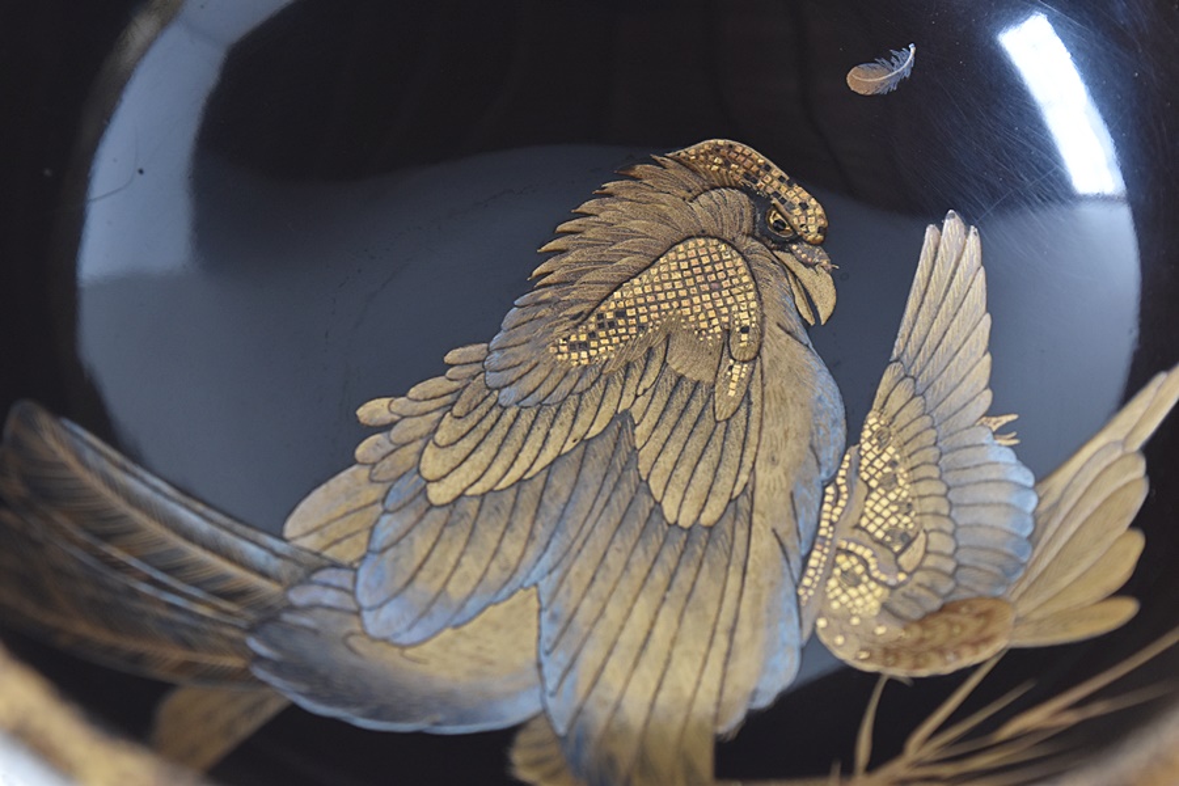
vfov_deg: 16.6
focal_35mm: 82
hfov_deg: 24.6
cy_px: 393
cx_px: 590
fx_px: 2702
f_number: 5.6
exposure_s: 1/10
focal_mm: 55
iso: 800
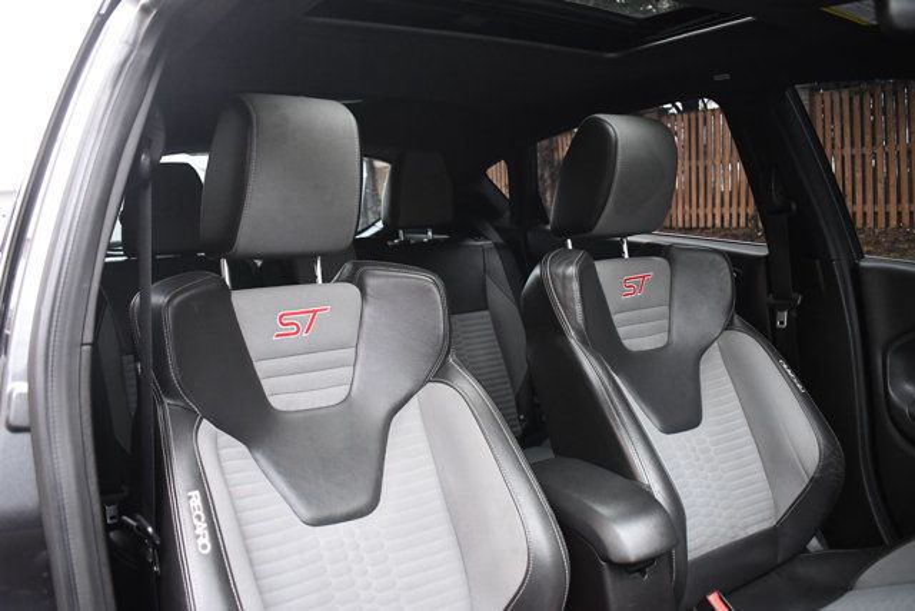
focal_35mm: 30
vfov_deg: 43.6
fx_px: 763
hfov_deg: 61.9
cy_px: 306
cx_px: 458
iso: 2200
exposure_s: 1/125
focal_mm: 20
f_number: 3.5
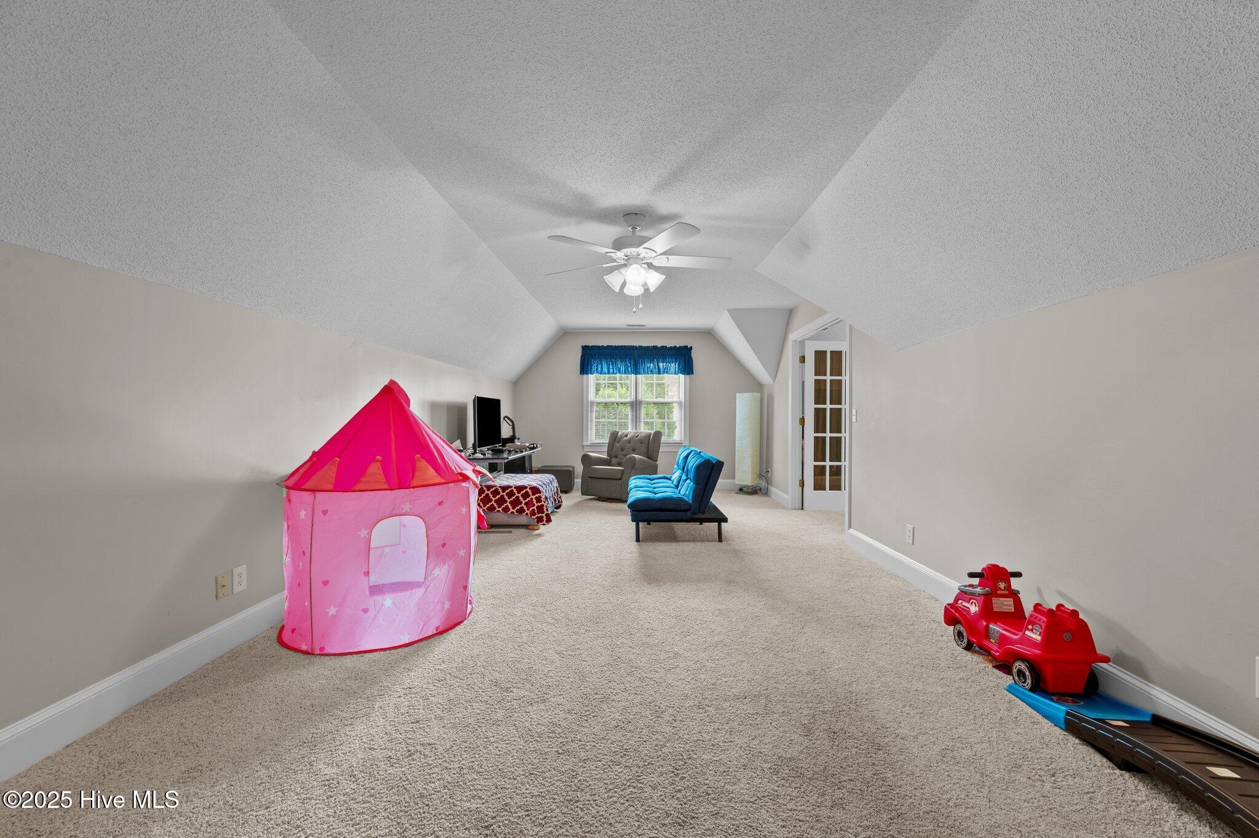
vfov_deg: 81.1
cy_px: 419
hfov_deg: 104.3
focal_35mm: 14
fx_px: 489
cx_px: 630
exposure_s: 1.3
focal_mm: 14
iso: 250
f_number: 8
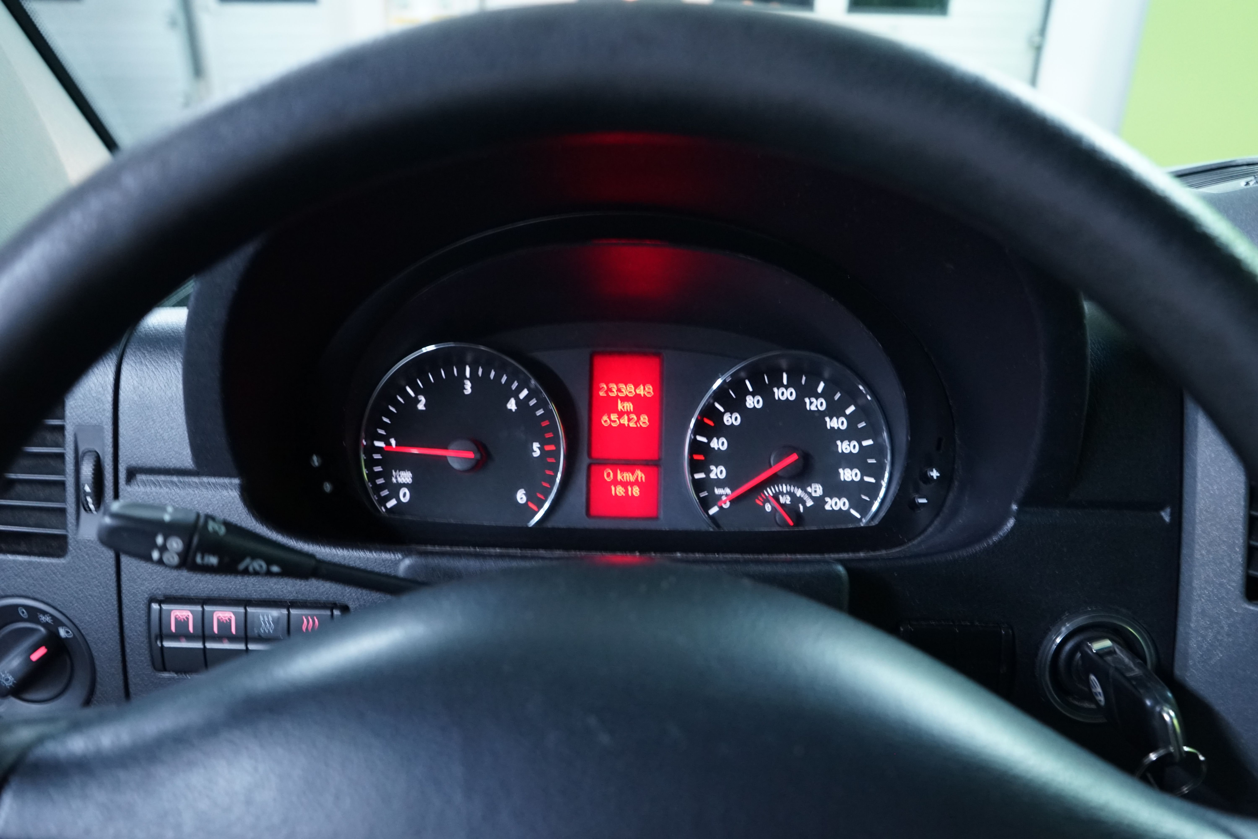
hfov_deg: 63.7
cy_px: 420
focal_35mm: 29
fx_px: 1013
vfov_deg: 45.0
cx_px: 629
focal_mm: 29
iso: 2500
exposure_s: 1/6
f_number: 5.6
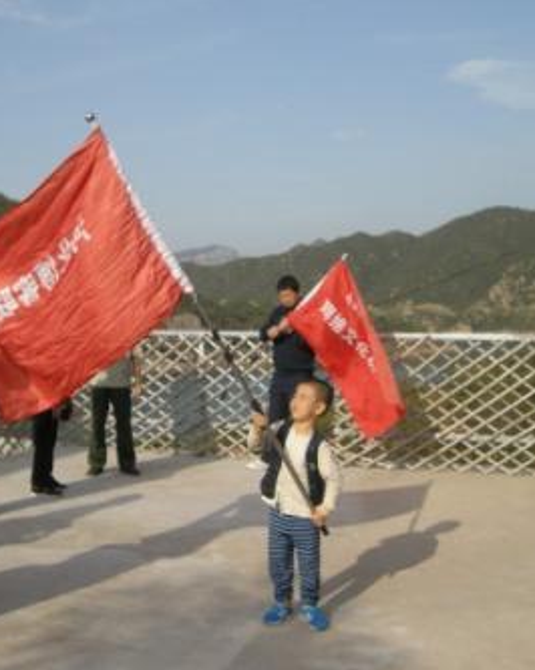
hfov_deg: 32.6
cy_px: 334
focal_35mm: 46
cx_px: 213
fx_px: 911
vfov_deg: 40.4
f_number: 5.4
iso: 64
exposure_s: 1/336
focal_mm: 7.5
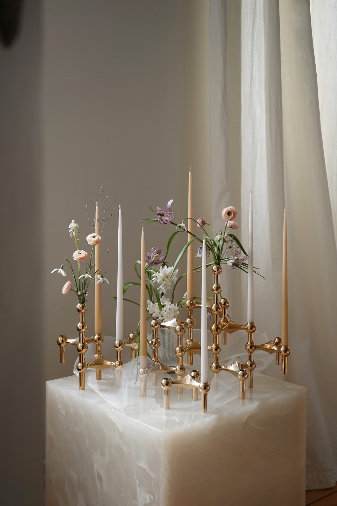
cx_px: 168
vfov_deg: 39.6
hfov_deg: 27.0
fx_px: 702
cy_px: 253
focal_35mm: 50
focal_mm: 50
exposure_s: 1/2.5
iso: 50
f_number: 5
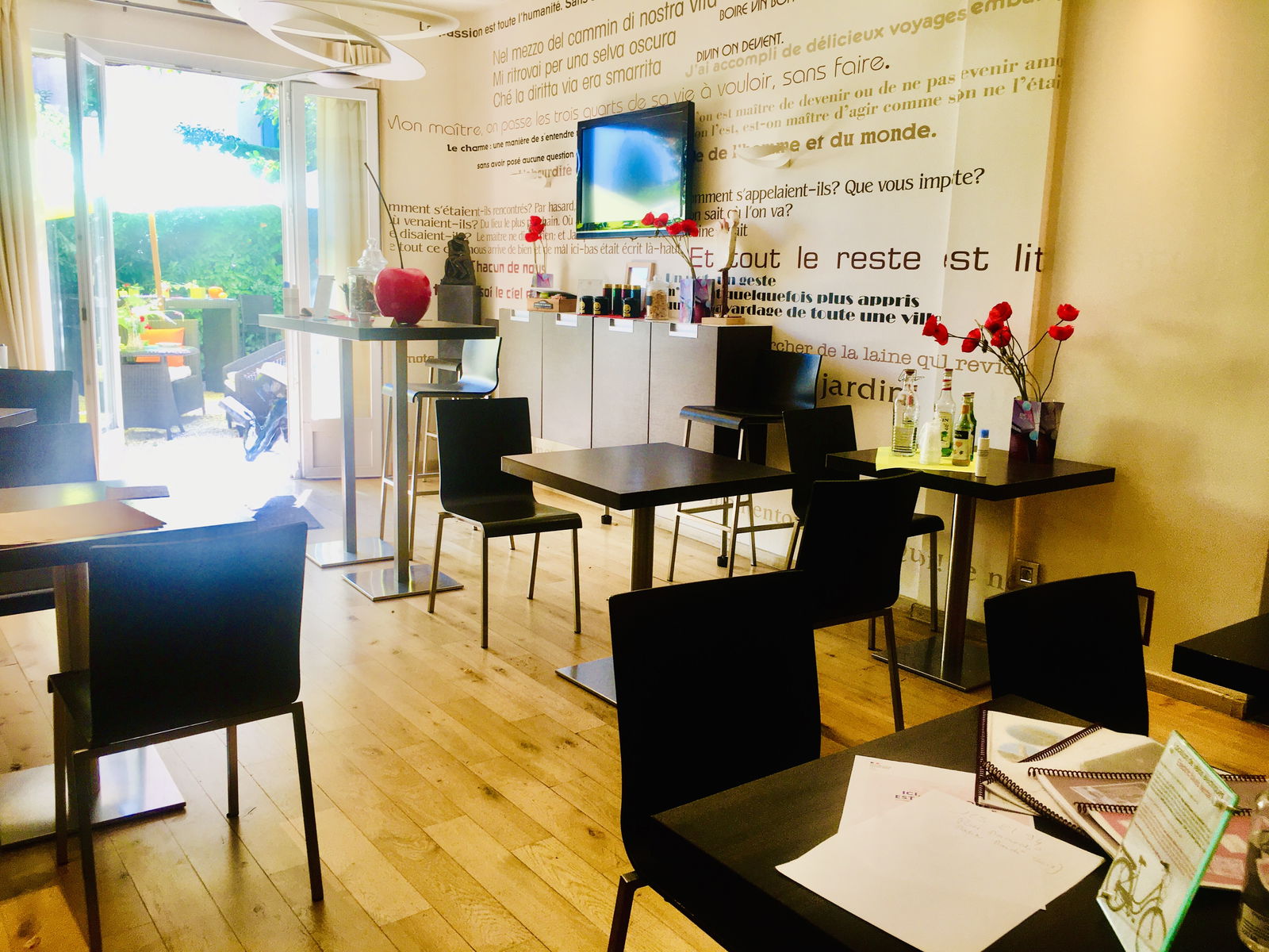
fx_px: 1063
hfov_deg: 61.7
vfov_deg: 48.2
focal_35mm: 29
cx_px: 634
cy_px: 476
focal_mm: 4.15
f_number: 2.2
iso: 32
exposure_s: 1/100
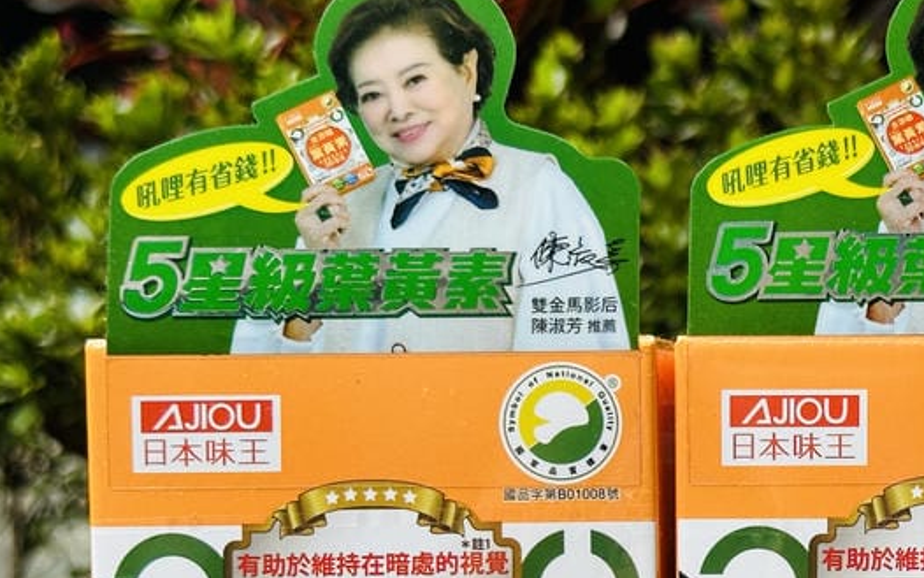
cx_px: 956
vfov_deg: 11.2
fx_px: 2922
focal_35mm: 116
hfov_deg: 17.5
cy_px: 589
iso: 50
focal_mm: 6.86
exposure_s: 1/195
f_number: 1.78
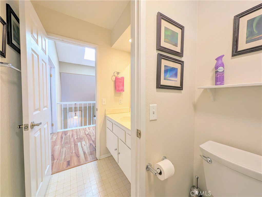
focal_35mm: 12
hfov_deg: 110.5
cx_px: 131
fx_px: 91
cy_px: 98
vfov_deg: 94.6
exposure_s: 1/30
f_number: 1.95
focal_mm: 2.23
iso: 43
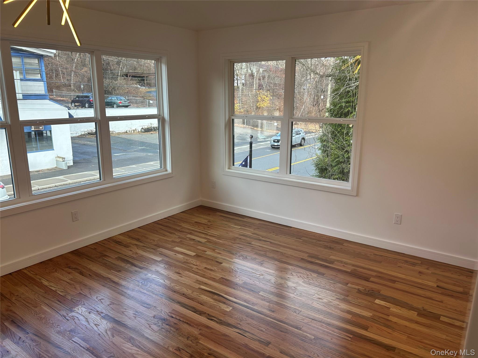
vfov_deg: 53.1
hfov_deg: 67.3
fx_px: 359
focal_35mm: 26
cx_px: 239
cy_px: 179
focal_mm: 5.7
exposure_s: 1/325
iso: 50
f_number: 1.5
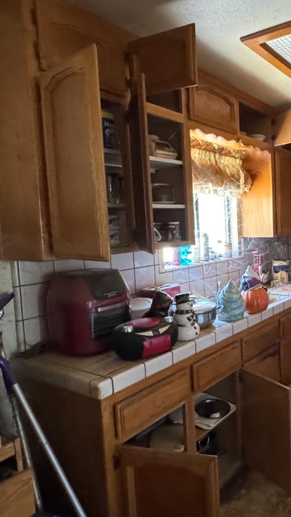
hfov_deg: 39.2
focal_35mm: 27
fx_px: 370
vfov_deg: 69.8
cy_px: 253
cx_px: 273
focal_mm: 2.22
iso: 1250
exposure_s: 1/60
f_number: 2.2
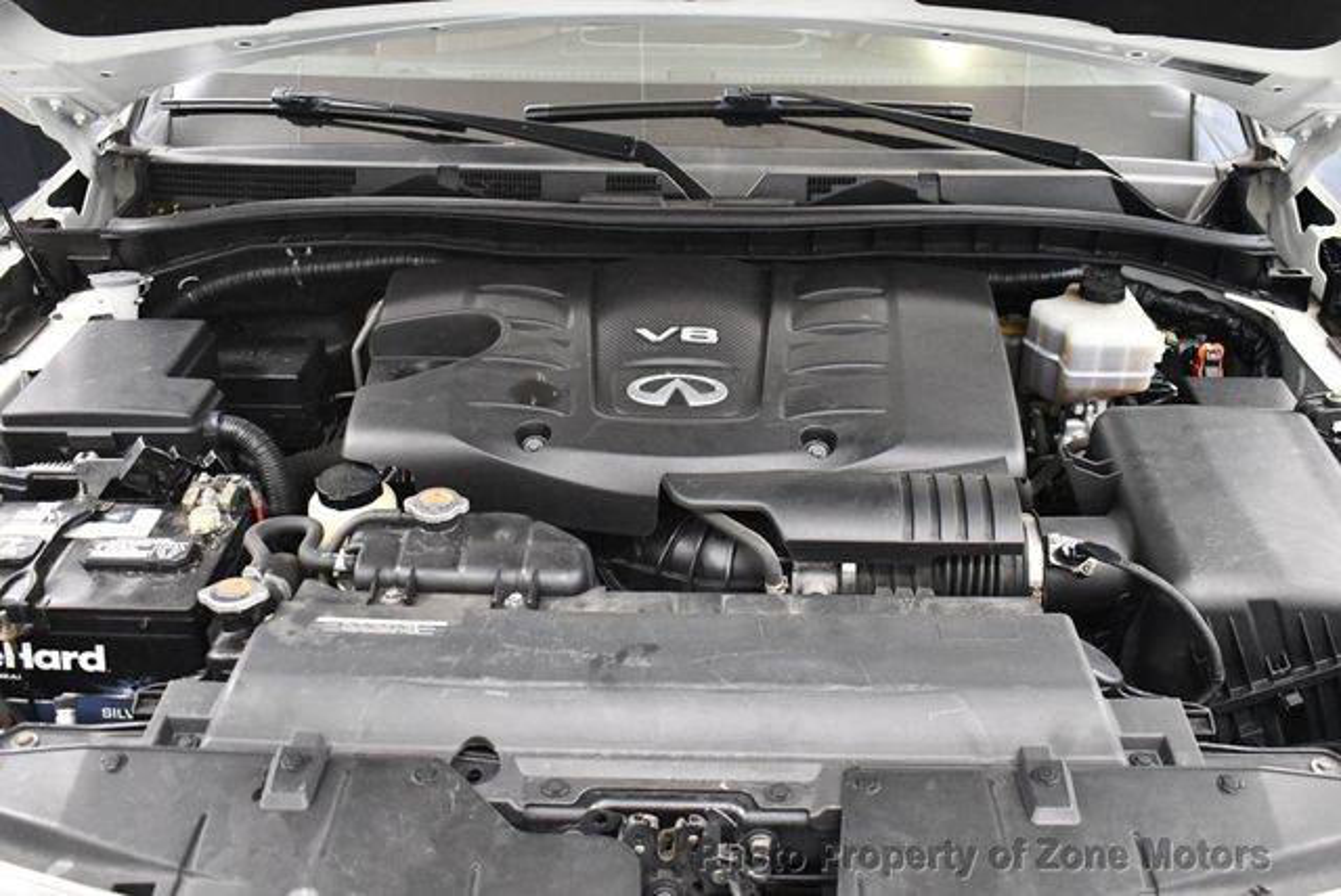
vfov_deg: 36.9
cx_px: 670
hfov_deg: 53.1
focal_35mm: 36
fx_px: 1342
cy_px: 448
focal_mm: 18
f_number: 3.5
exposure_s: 1/100
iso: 3200
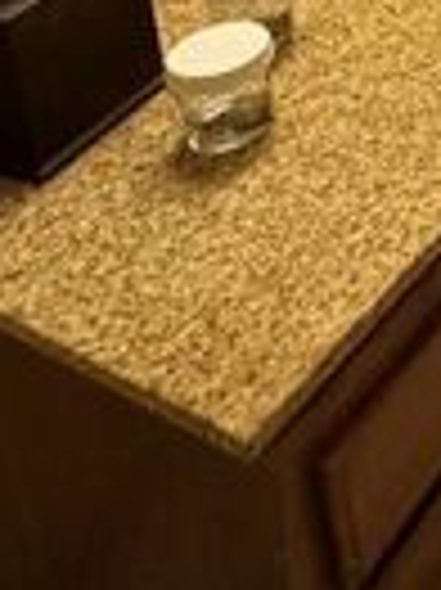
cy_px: -333
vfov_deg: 24.6
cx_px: 812
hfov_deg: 19.0
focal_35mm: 57
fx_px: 970
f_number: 2.2
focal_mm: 2.22
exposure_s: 1/60
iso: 200
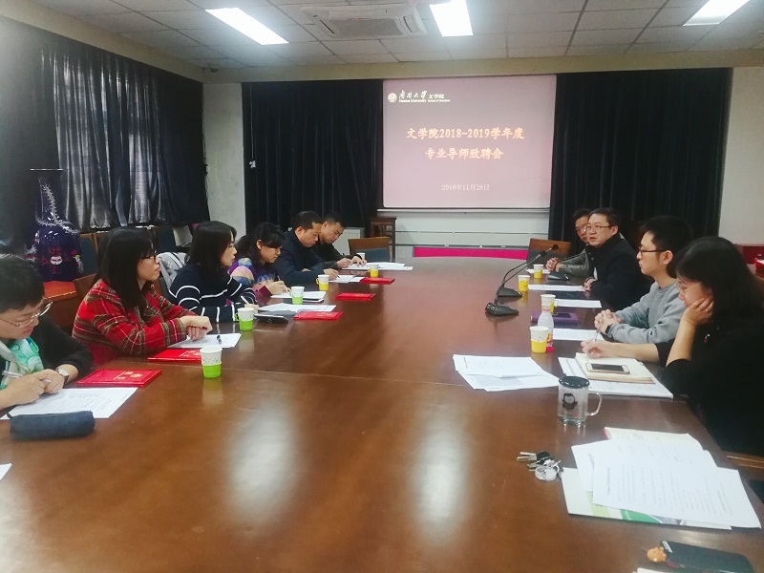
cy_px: 286
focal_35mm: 27
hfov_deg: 65.3
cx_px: 382
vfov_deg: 51.4
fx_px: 596
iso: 320
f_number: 2.2
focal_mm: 3.95
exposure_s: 1/33.3
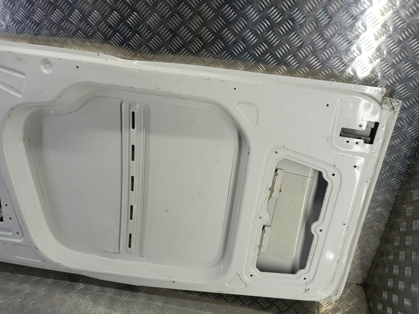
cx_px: 210
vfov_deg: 58.9
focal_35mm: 23
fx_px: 278
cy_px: 157
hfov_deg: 73.9
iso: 115
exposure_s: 1/100
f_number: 1.6
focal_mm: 4.11
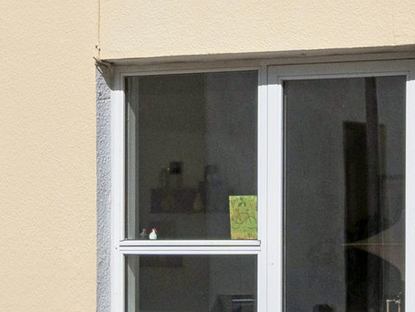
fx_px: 2280
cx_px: -7
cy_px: -164
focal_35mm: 190
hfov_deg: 10.3
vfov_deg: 7.7
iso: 200
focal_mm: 20
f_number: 7.1
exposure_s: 1/2000
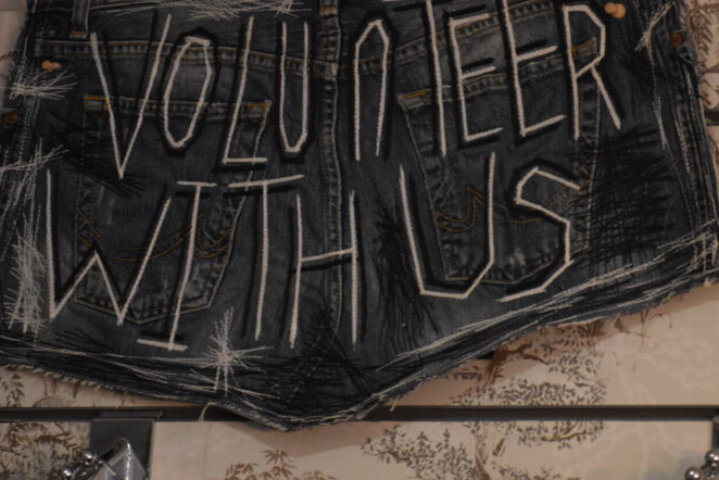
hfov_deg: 7.3
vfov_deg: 4.9
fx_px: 5654
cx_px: 354
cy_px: 197
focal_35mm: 283
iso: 4000
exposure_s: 1/125
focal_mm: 122
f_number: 4.8
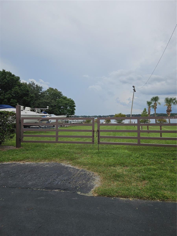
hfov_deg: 58.9
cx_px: 88
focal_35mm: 23
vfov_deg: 73.9
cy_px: 118
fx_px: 157
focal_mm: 5.4
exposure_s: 1/1641
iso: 32
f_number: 1.8
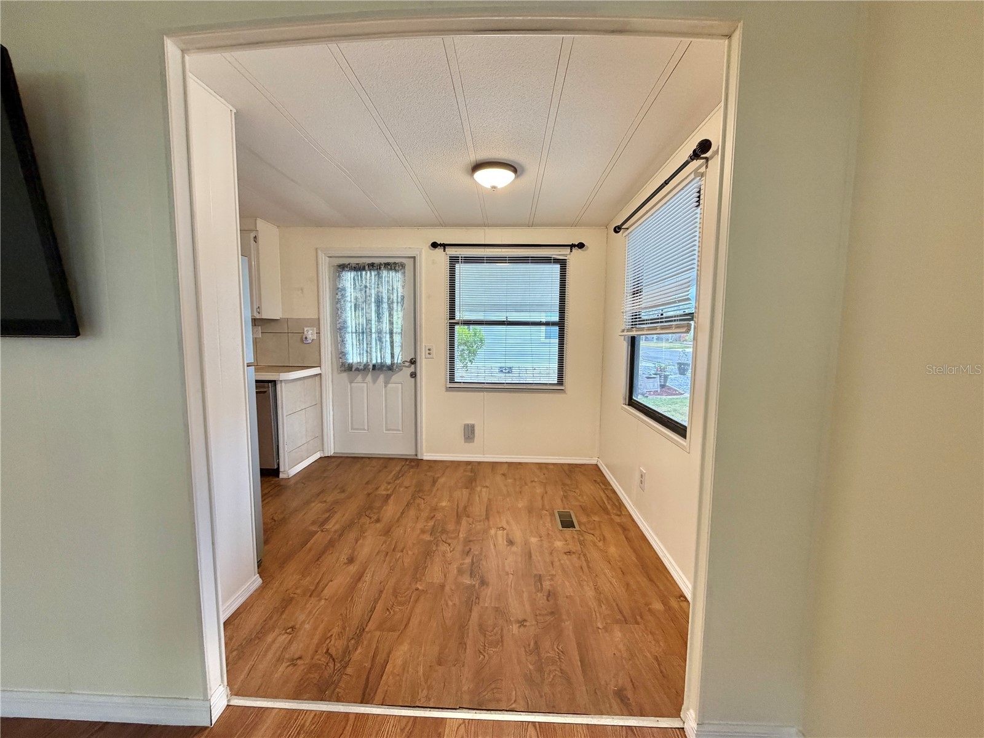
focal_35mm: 14
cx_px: 492
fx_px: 398
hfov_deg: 102.1
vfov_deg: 85.7
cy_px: 369
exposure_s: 1/60
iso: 250
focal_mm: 2.22
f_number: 2.2
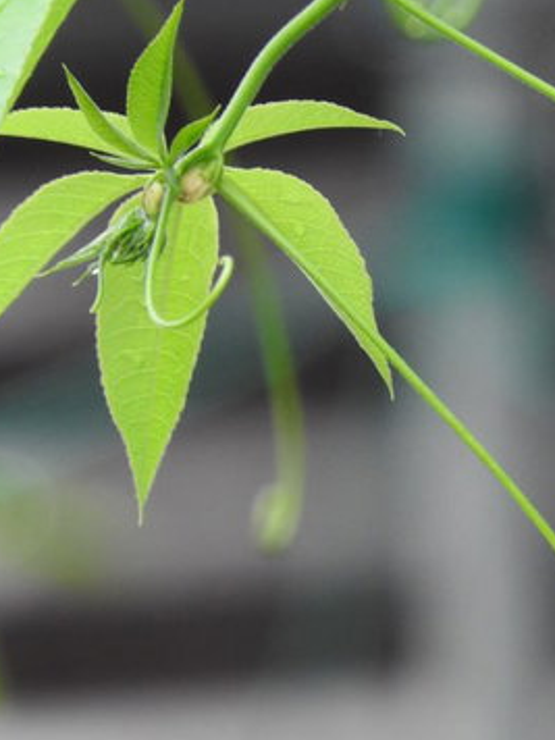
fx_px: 44016
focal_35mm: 2059
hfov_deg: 0.7
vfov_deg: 1.0
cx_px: 476
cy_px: 455
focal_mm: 197.1
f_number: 5.6
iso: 400
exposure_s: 1/125
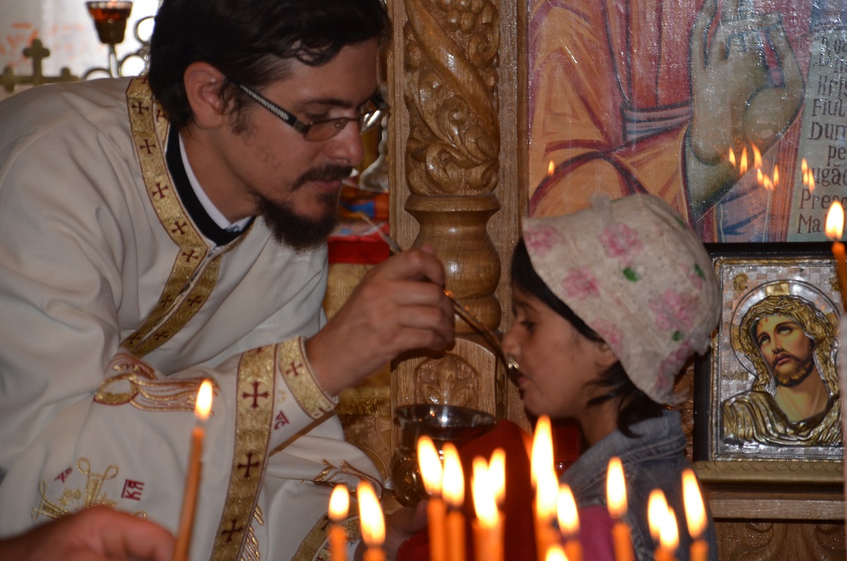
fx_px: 3697
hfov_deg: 13.1
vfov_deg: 8.7
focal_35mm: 158
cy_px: 280
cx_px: 424
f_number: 5.6
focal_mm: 105
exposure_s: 1/60
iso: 500
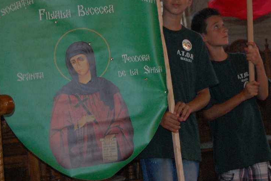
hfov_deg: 21.6
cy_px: 46
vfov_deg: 14.5
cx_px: 180
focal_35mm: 94
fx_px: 707
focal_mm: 38
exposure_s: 1/60
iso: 1600
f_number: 4.8
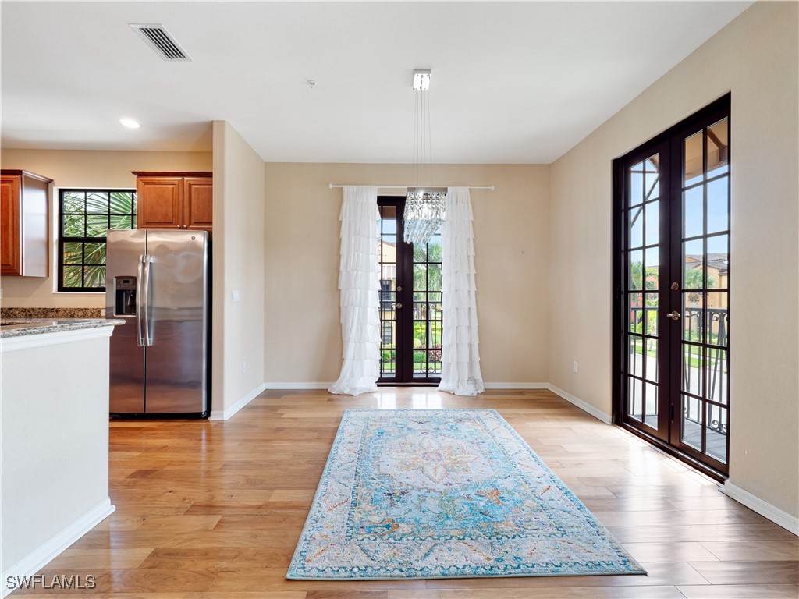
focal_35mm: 16
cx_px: 400
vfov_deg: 78.1
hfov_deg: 94.5
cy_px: 300
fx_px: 369
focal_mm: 8
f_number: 7.1
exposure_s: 1/8
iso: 200
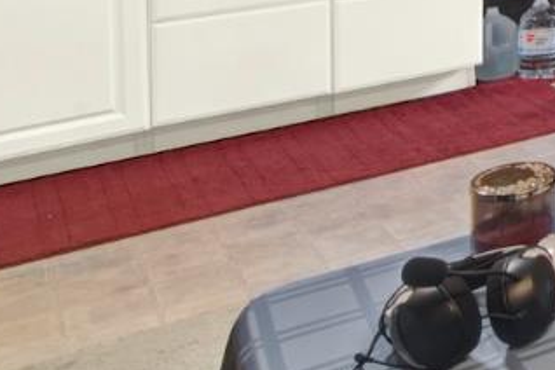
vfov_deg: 17.6
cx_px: 1005
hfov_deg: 20.8
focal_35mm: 66
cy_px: -243
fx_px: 1017
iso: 100
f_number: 14
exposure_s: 1/2
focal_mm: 14
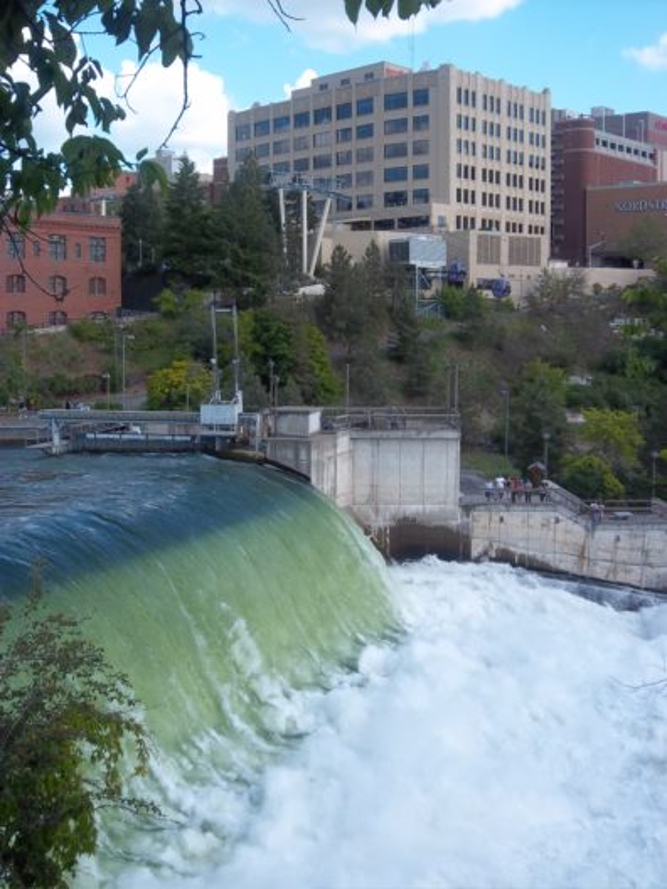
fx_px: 1207
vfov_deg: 40.4
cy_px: 444
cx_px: 334
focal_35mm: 47
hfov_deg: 30.9
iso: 64
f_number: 4.58
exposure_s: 1/250
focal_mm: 8.3
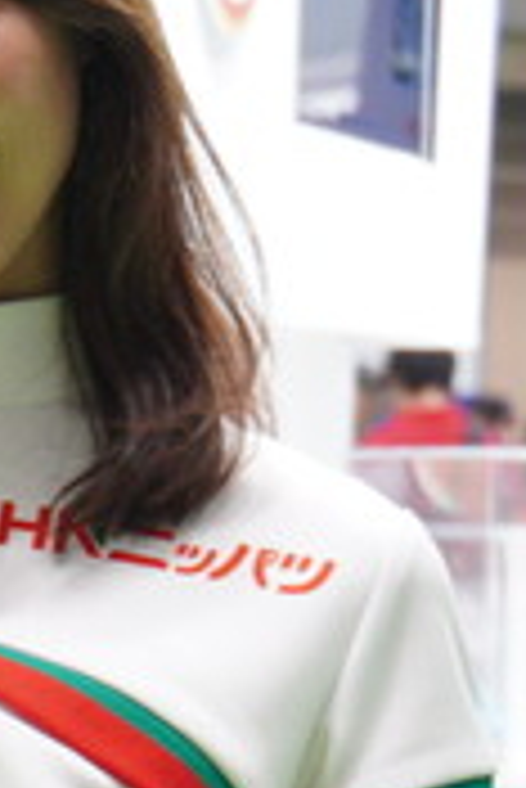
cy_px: 991
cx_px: -79
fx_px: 6120
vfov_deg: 7.3
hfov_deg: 4.9
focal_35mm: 280
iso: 2000
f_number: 5.6
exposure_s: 1/80
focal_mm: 51
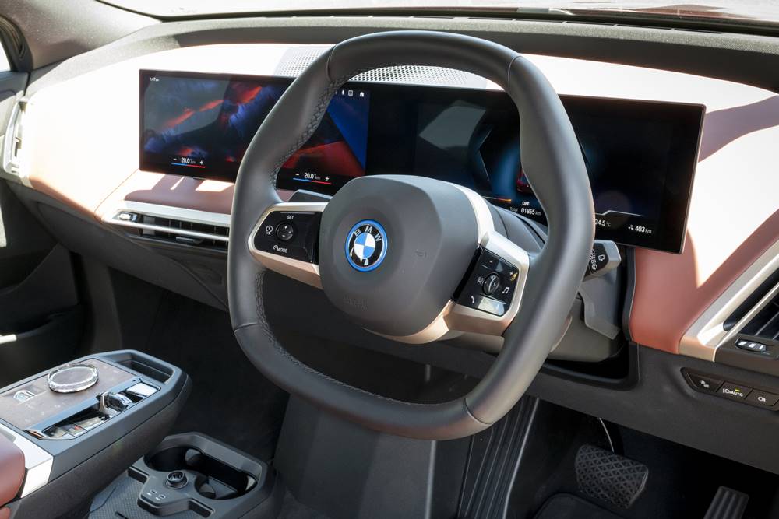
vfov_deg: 40.0
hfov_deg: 57.2
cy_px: 260
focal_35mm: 33
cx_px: 390
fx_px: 714
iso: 1600
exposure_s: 1/20
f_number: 18
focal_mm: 33
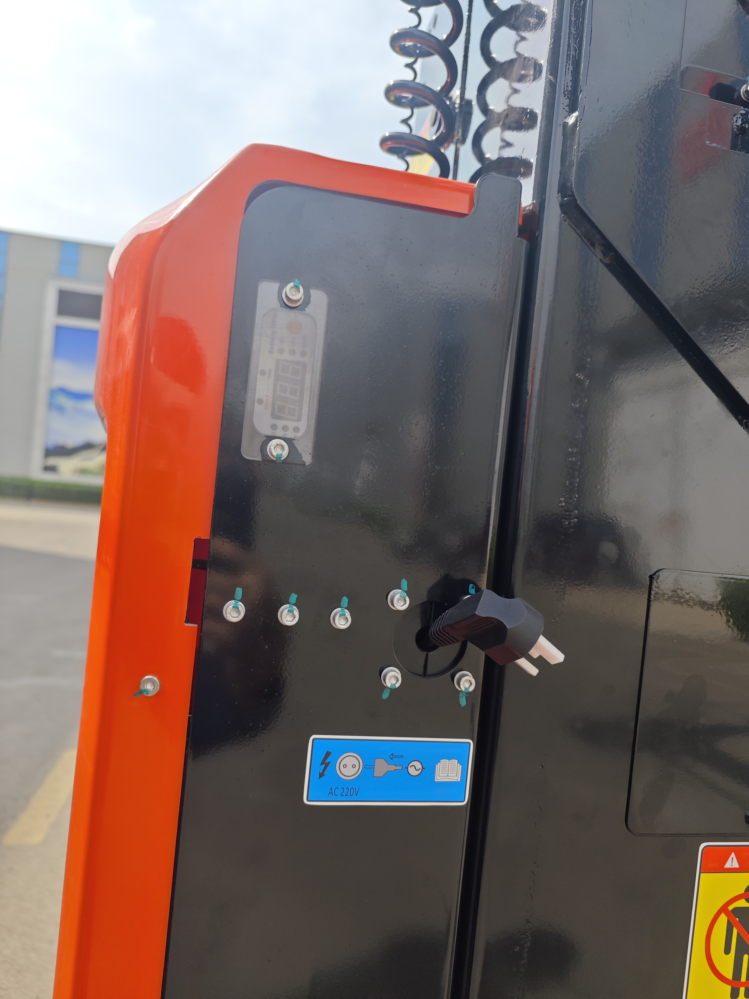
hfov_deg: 58.9
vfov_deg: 73.9
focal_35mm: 23
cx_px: 374
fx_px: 664
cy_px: 500
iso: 50
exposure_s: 1/2056
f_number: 1.9
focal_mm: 8.7
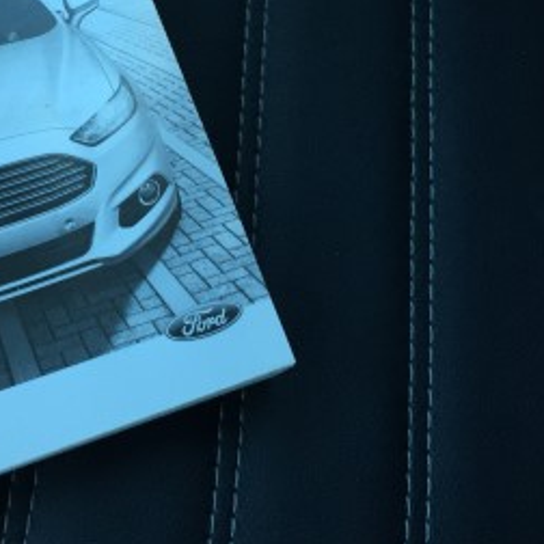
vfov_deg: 26.1
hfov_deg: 25.7
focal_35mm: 65
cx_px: 63
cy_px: 119
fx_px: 1156
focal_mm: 4.15
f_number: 2.2
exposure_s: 1/33
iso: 32
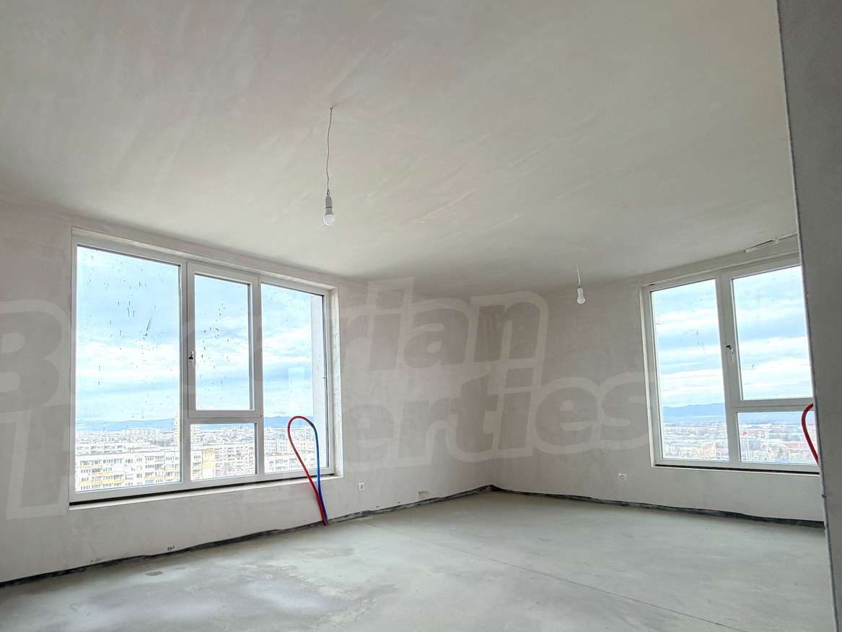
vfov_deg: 70.3
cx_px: 304
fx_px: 438
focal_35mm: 18
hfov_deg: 85.7
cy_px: 398
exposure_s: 1/142
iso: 50
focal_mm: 2.22
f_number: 2.2
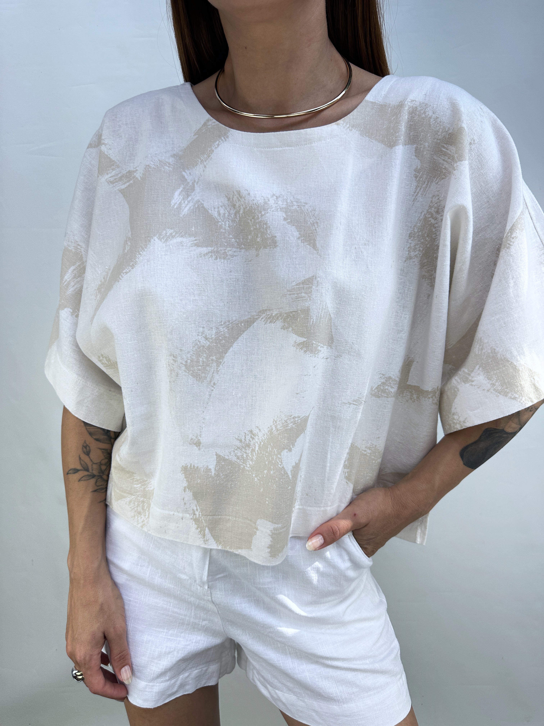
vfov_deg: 71.6
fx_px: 503
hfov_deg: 56.8
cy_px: 363
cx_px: 272
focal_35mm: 24
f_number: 1.78
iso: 80
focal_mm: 6.86
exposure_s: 1/756
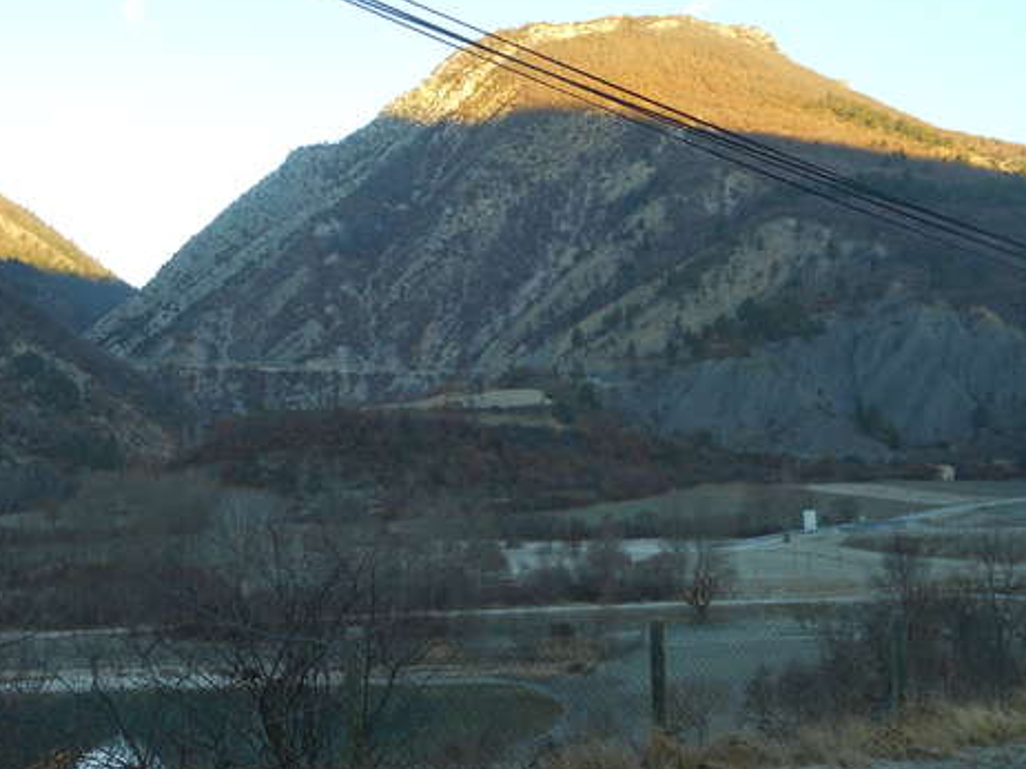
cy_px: 306
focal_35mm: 57
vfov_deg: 25.6
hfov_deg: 33.8
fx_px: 1689
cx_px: 507
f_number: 4.7
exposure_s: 1/60
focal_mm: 7.9
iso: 80
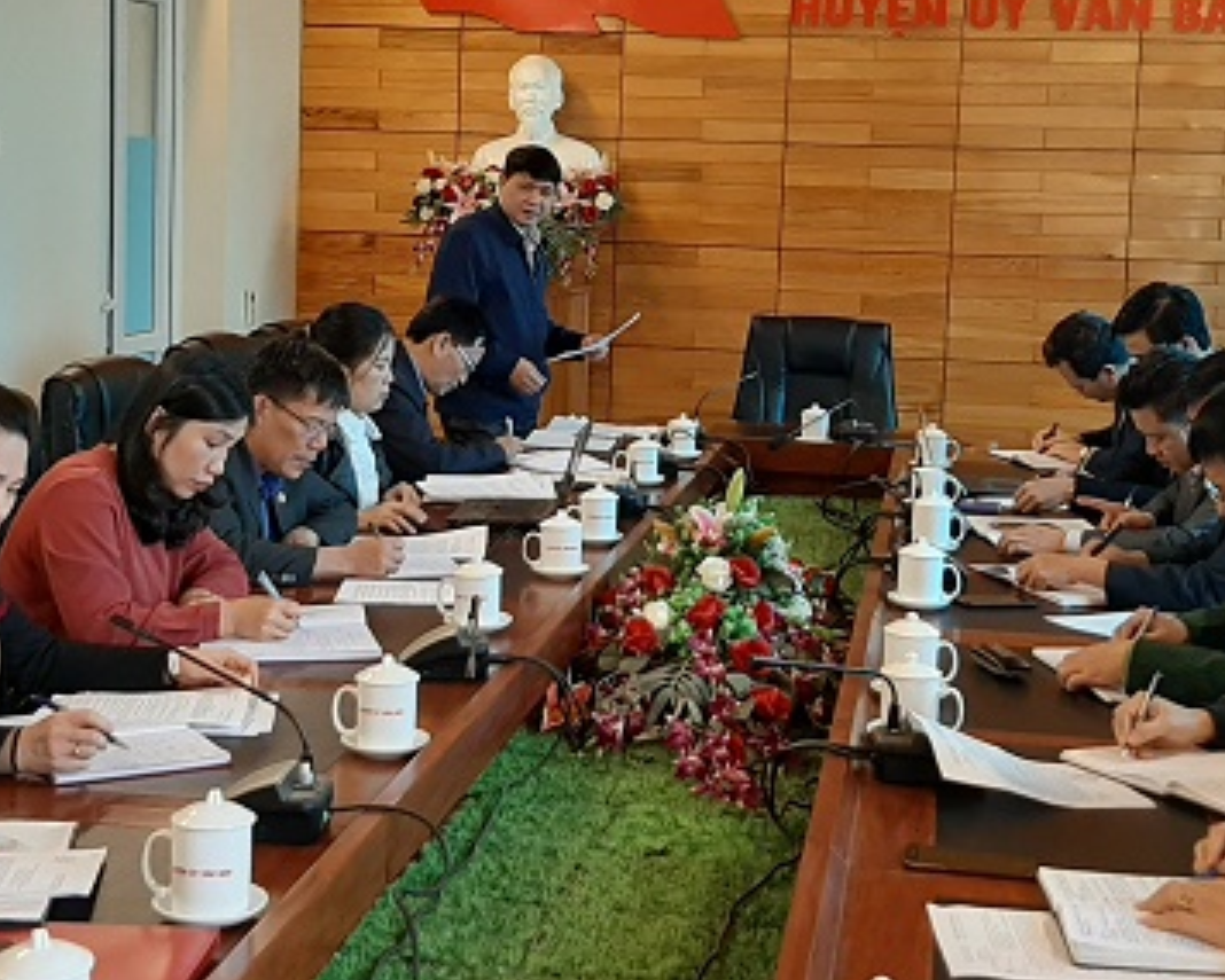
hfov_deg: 33.0
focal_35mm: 57
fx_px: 2067
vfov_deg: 26.6
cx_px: 557
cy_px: 368
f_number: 1.7
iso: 100
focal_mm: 3.93
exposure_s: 1/50
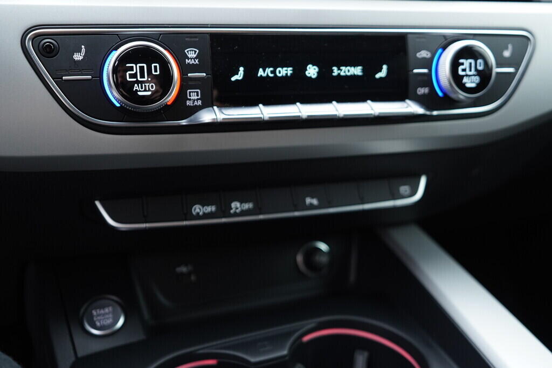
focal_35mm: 36
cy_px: 184
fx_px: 552
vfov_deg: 36.9
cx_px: 276
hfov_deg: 53.1
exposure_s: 1/40
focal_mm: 24
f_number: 2.8
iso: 400
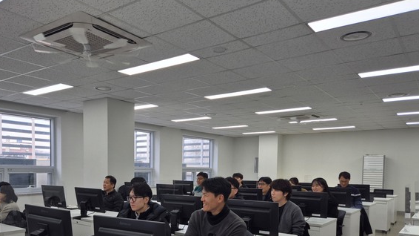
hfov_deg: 62.1
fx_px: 344
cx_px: 167
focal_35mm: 31
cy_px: 184
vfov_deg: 36.6
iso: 25
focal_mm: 5.4
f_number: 1.8
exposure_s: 1/182
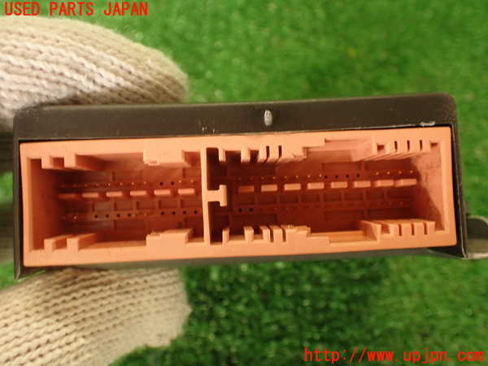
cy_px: 183
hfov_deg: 56.8
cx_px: 244
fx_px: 451
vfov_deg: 44.2
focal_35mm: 32
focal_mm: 5.79
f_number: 2.4
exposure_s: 1/40
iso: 200
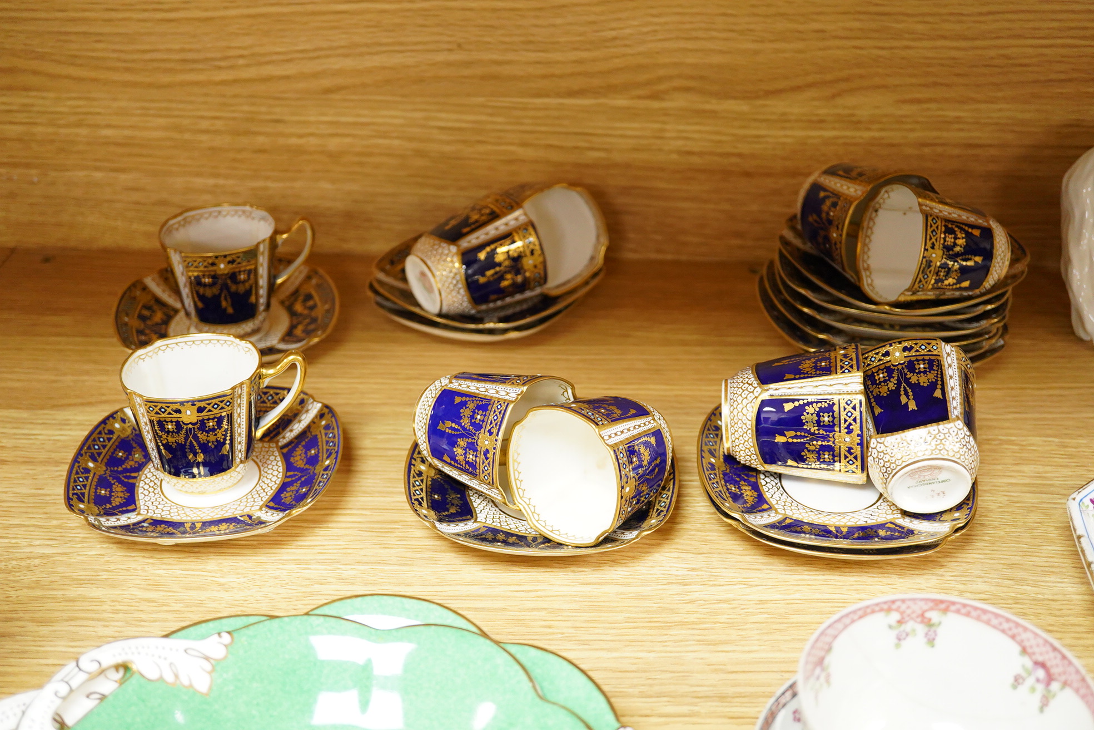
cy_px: 365
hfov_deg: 43.6
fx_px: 1367
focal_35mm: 45
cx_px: 547
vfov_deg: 29.9
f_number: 3.5
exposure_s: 1/200
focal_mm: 30
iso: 2500
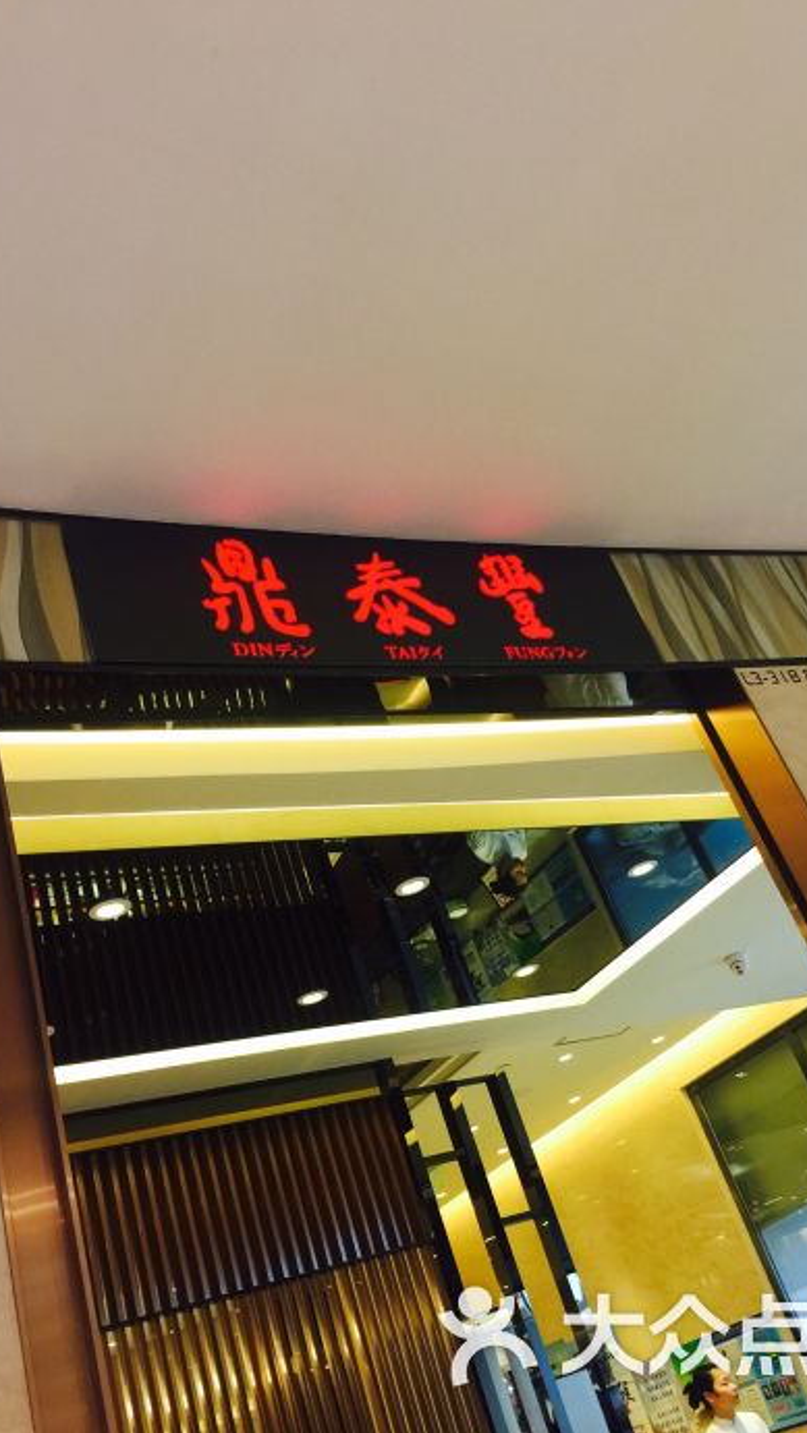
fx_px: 1217
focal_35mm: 32
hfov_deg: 36.7
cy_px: 718
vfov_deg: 61.0
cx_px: 414
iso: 80
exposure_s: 1/17
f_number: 2.2
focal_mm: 4.15
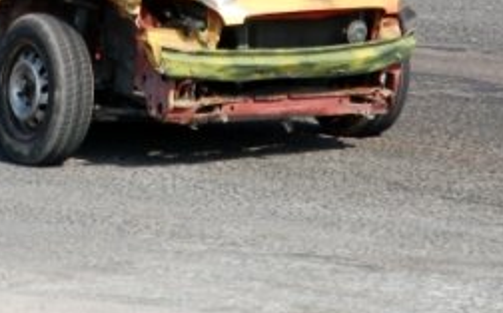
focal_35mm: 451
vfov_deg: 2.9
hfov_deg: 4.7
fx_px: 6177
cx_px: 128
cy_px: -58
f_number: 6
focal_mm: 116
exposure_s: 1/1000
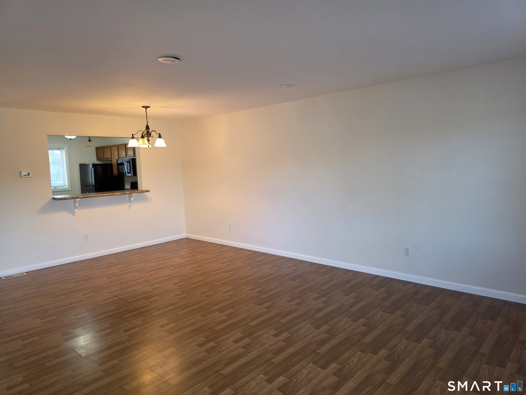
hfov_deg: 73.9
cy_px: 198
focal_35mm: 23
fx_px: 349
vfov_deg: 58.9
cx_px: 263
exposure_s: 1/120
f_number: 1.7
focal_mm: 6.3
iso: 250
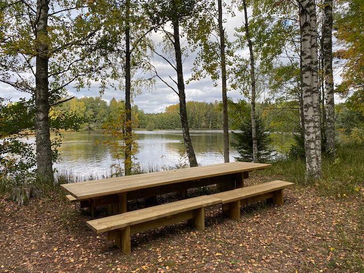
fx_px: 273
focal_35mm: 26
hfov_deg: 67.3
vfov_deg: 53.1
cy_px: 136
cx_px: 182
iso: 32
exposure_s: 1/788
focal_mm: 4.25
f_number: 1.8
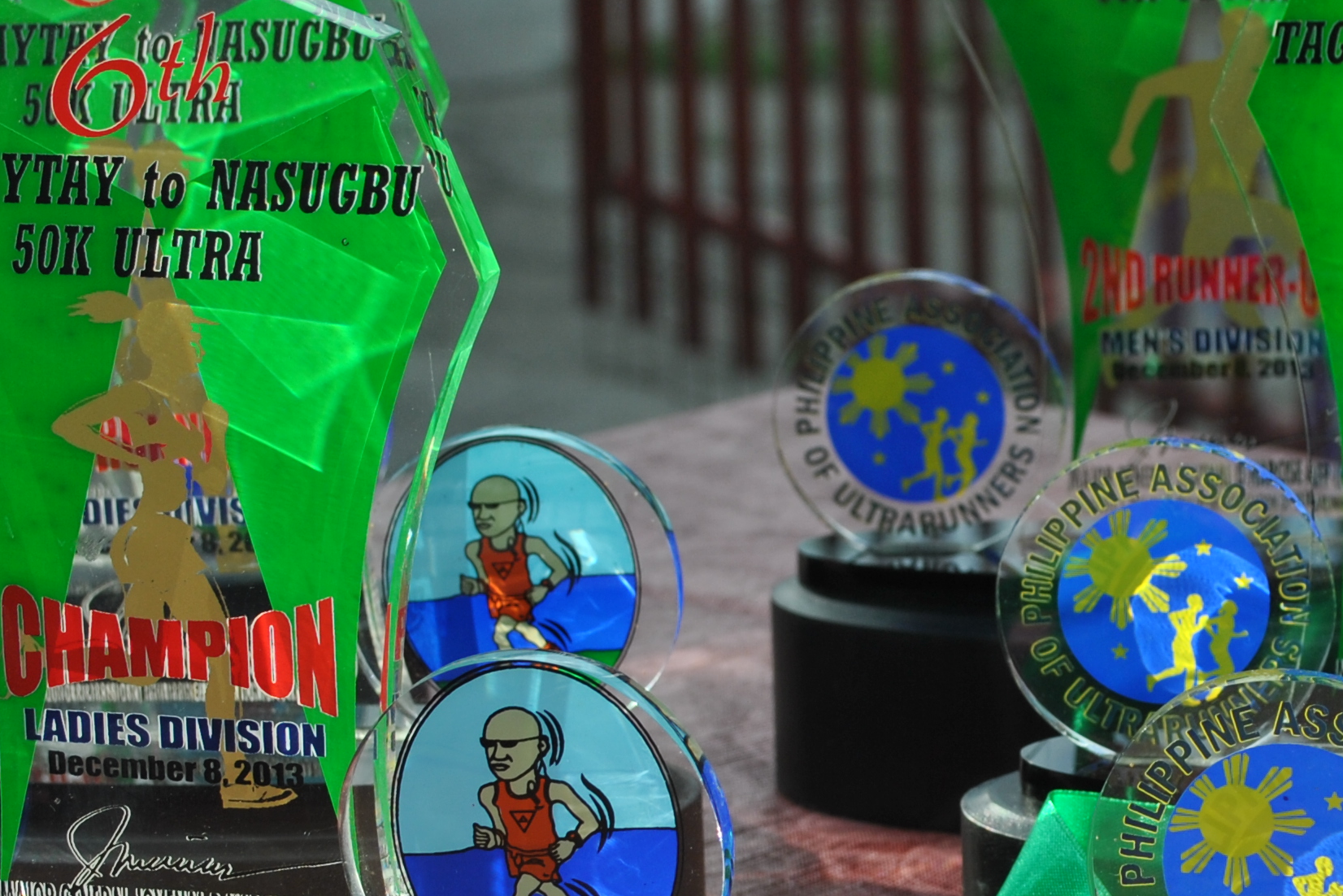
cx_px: 1020
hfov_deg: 16.5
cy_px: 707
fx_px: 4596
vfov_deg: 11.1
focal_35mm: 123
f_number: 7.1
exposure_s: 1/200
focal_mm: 35
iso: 100
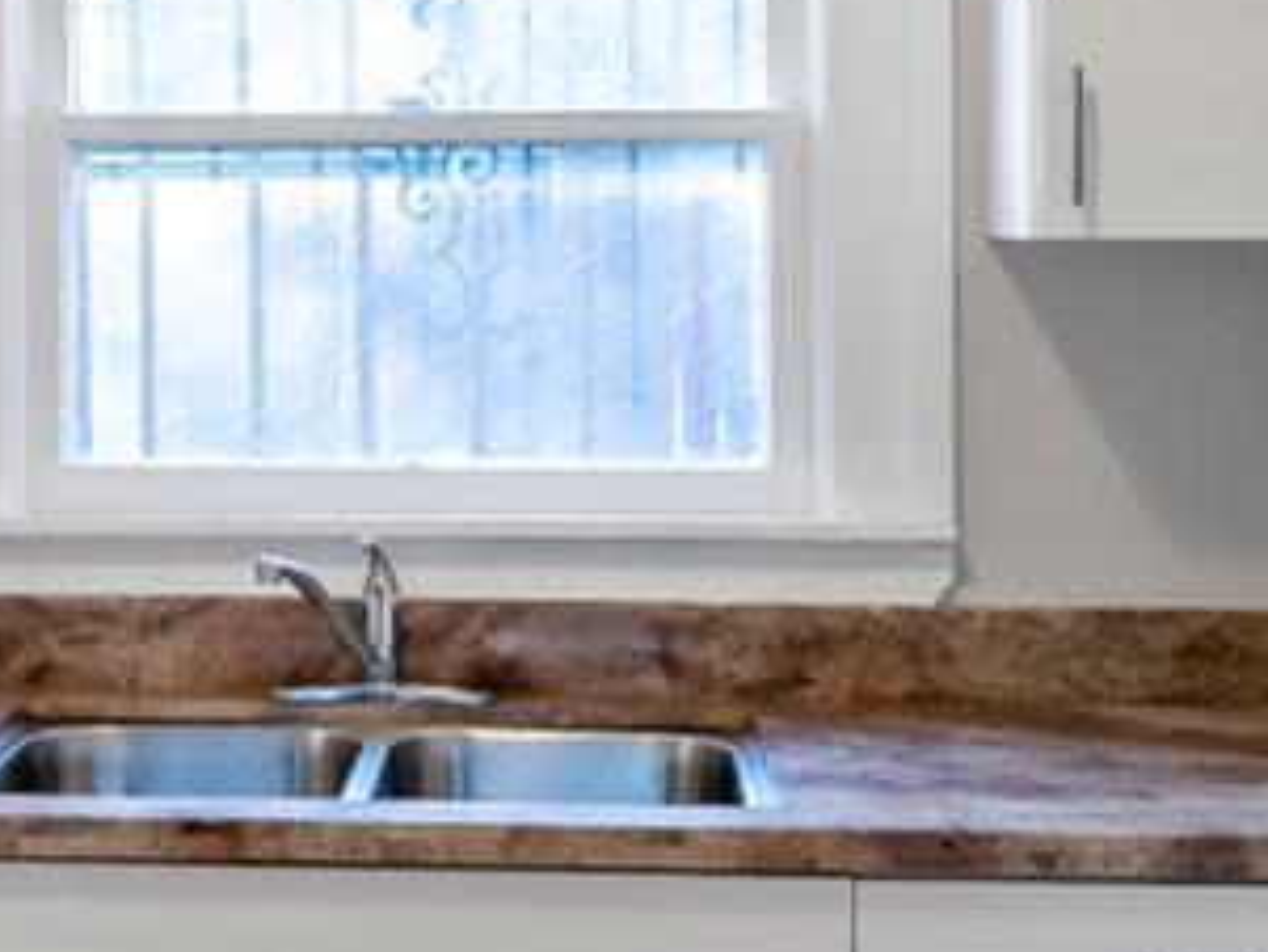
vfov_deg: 21.8
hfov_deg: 28.8
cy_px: 291
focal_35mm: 67
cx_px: 421
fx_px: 2455
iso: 800
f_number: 4
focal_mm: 14
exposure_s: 1/160
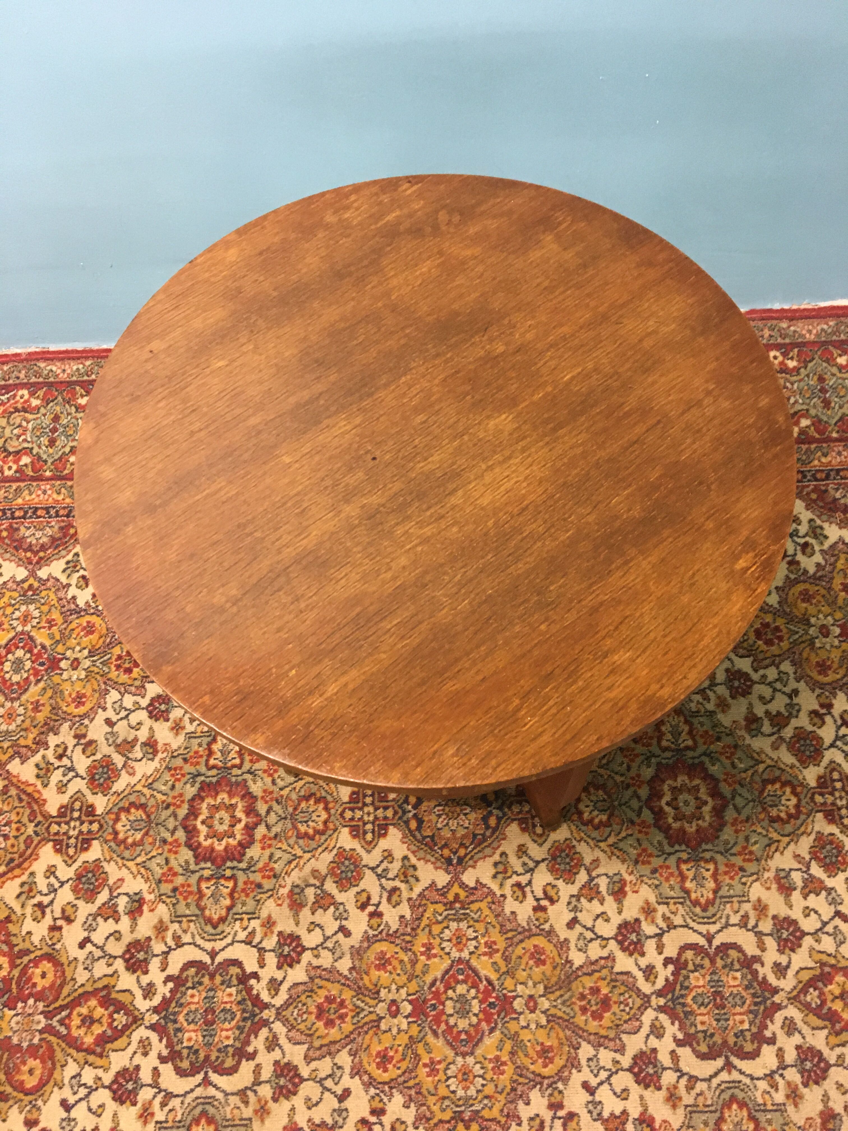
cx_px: 424
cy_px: 566
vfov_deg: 61.7
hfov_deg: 48.2
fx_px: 947
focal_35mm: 29
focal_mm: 4.15
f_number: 2.2
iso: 200
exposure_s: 1/17
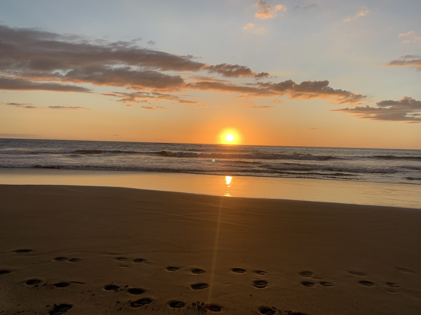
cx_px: 218
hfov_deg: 65.3
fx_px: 328
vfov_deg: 51.3
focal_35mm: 27
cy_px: 154
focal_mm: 4.25
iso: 25
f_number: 1.8
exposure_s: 1/1282
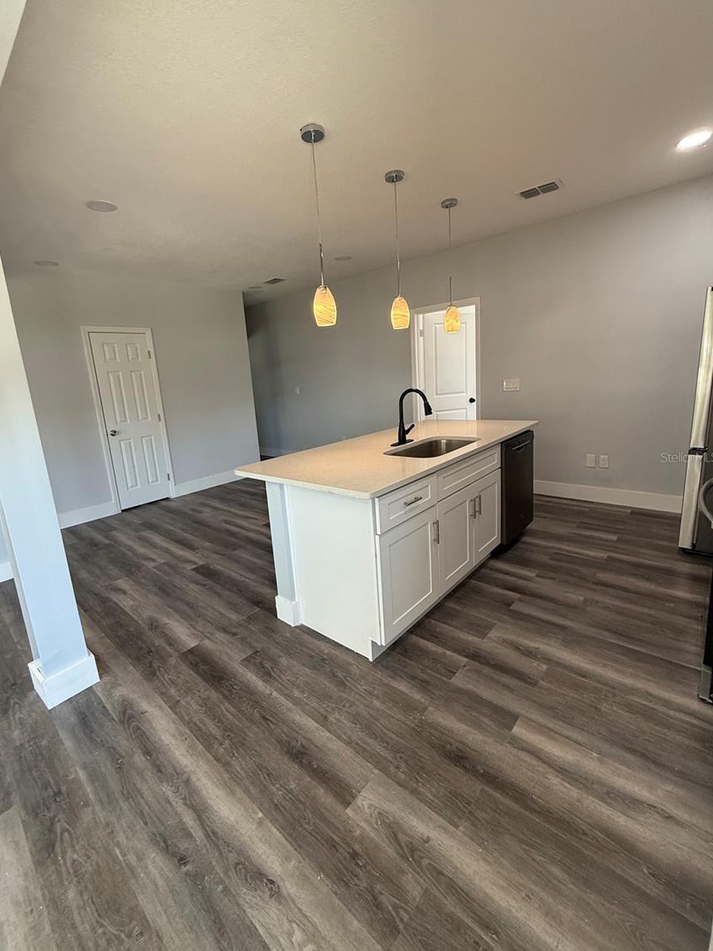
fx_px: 412
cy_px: 457
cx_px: 339
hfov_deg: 81.7
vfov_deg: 98.1
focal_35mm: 15
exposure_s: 1/120
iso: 160
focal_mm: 2.22
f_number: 2.2
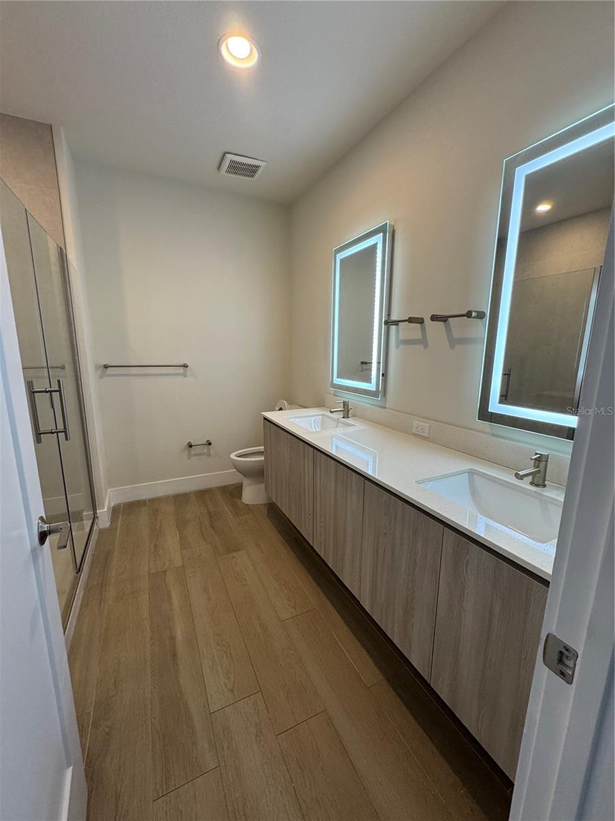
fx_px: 332
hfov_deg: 85.7
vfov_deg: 102.1
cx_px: 308
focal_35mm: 14
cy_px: 410
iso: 250
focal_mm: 2.22
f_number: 2.2
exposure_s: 1/120
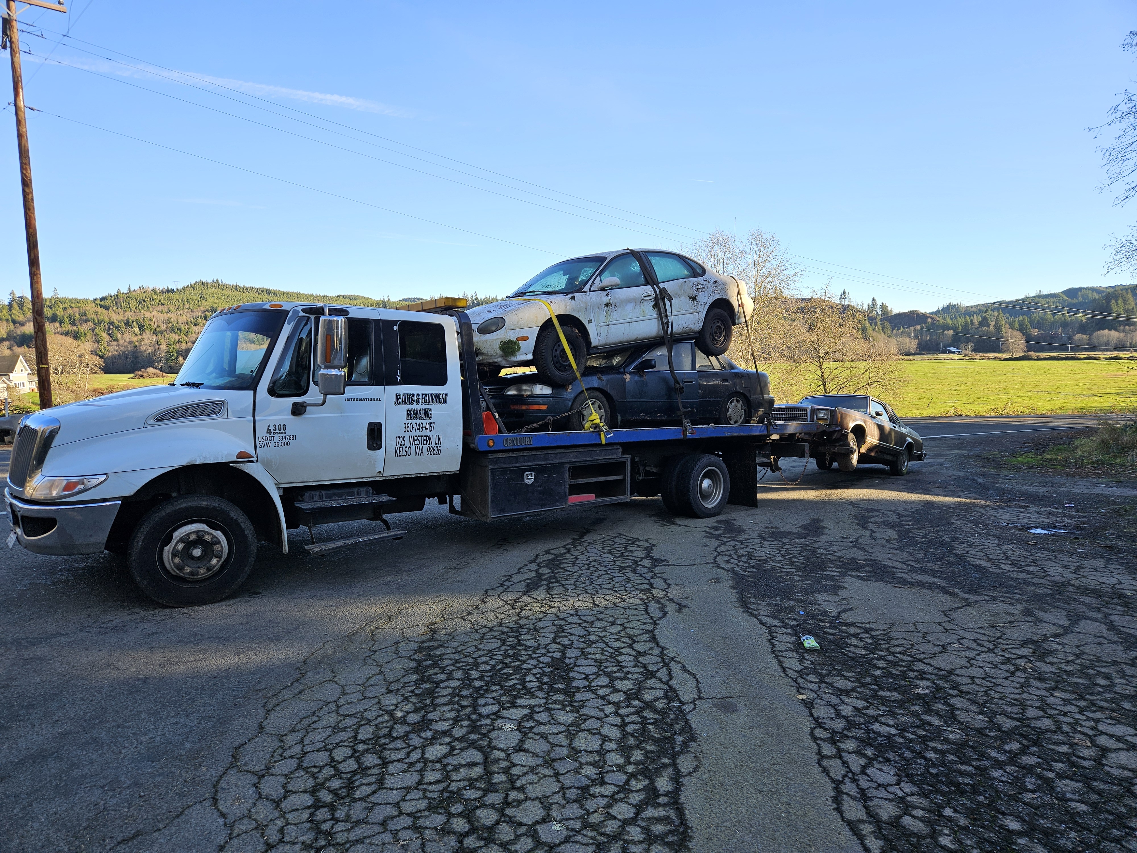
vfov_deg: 58.9
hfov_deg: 73.9
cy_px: 426
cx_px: 568
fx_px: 755
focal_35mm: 23
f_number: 1.8
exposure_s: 1/455
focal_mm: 5.4
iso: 25
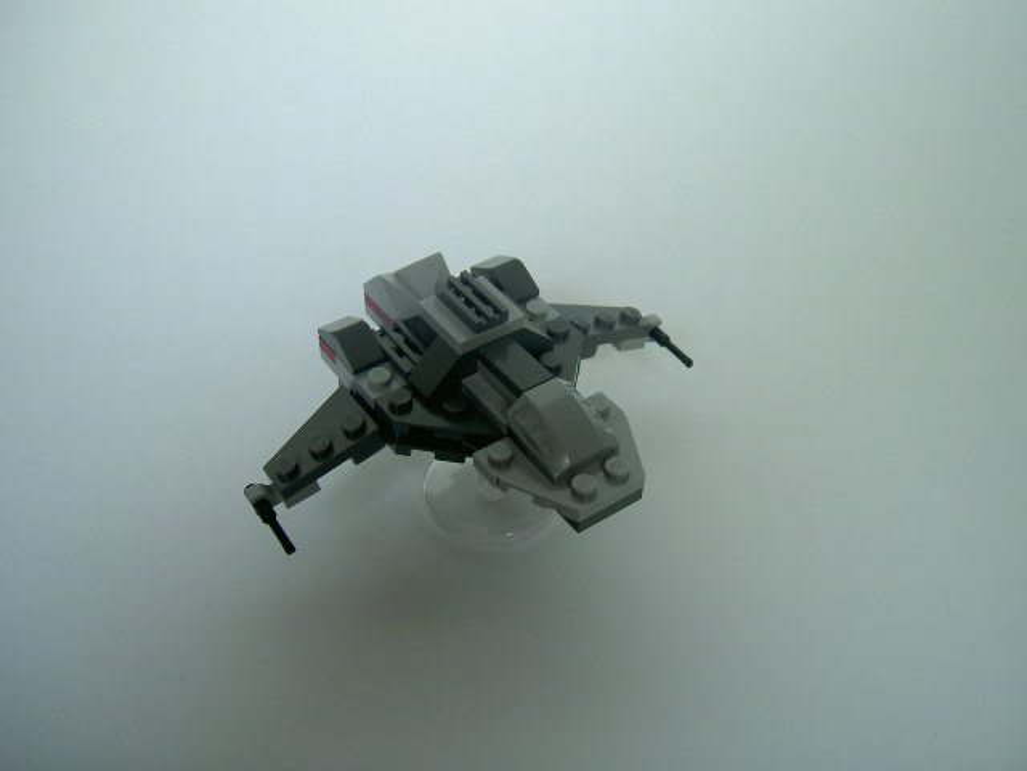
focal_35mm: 39
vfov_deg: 36.8
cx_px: 514
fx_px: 1157
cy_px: 386
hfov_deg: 47.9
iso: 100
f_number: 2.8
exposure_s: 1/22.6
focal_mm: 8
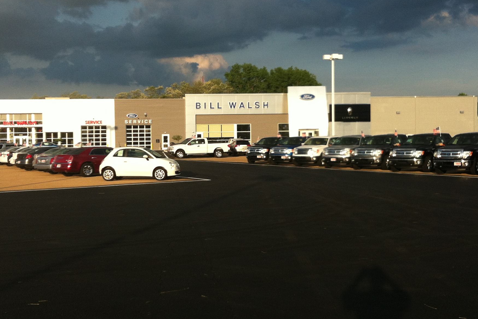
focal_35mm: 54
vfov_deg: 25.1
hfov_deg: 36.8
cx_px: 210
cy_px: 157
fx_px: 717
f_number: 2.8
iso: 80
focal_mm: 3.85
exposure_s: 1/811
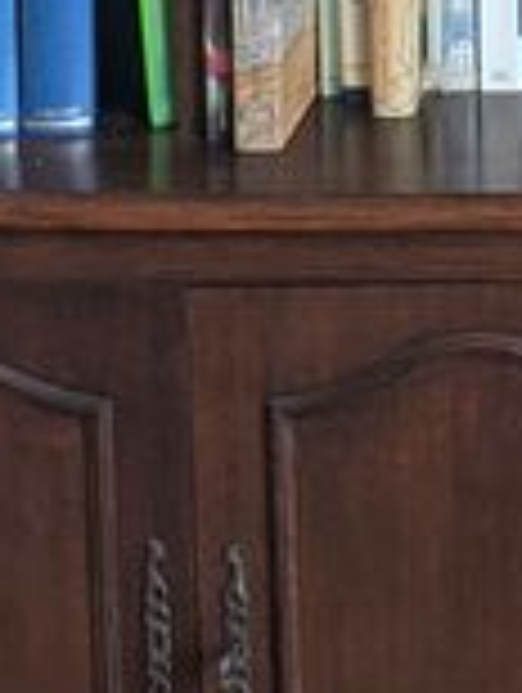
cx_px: 945
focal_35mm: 175
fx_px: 3509
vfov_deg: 10.7
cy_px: -454
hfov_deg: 8.2
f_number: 1.8
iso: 56
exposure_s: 1/25
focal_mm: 4.44
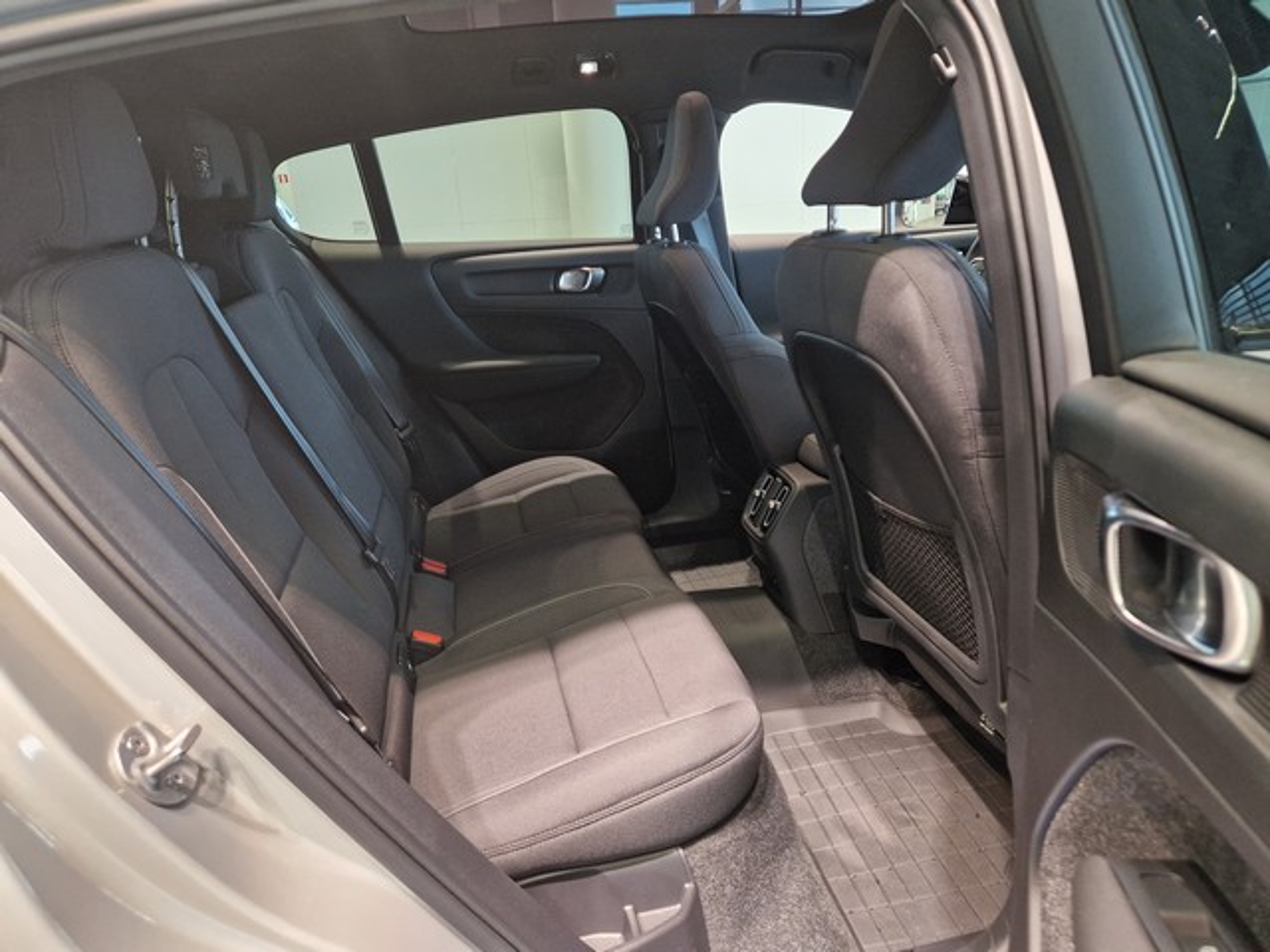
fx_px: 844
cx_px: 635
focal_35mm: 23
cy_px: 476
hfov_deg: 73.9
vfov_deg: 58.9
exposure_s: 1/100
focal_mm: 5.4
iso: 250
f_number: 1.8
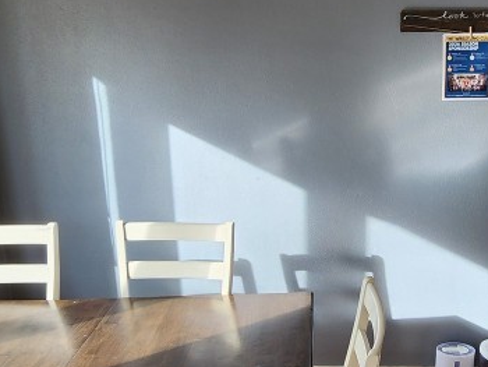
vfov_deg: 37.6
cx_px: 351
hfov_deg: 47.5
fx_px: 536
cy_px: 227
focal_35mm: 38
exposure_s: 1/120
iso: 64
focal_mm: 2.2
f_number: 2.2
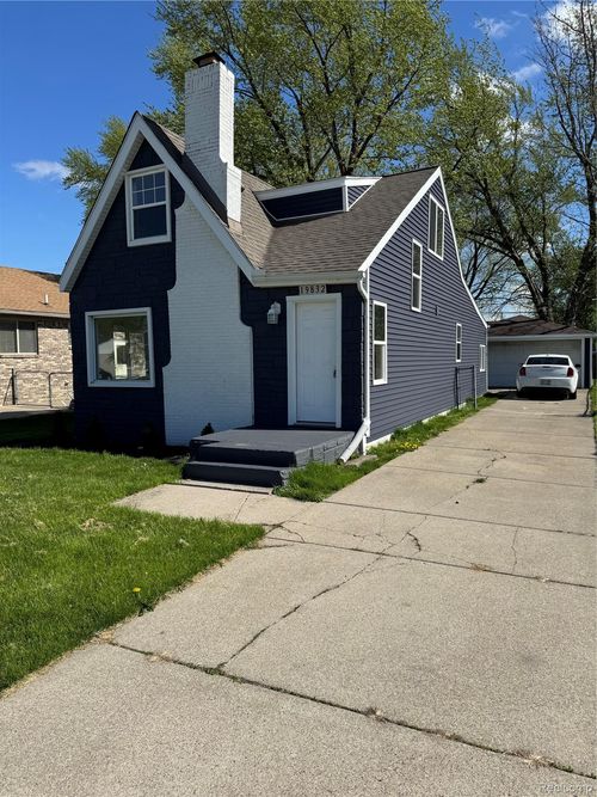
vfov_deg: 71.6
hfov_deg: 56.8
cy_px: 398
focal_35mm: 24
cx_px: 298
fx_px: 552
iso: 80
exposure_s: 1/4950
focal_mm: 6.76
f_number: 1.78
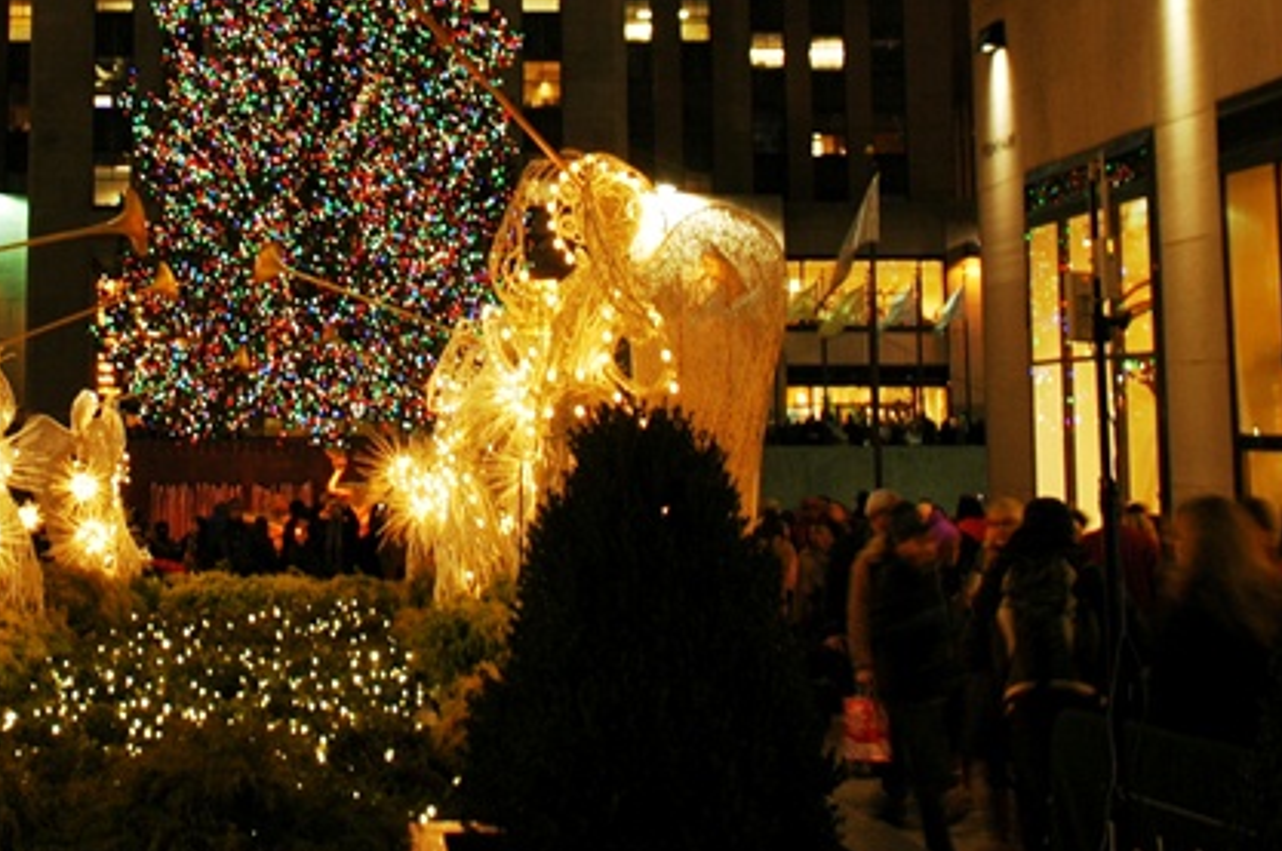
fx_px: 2560
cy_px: 68
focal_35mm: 72
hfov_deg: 27.6
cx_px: 277
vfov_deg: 18.5
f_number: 5.6
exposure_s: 1/5
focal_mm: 25
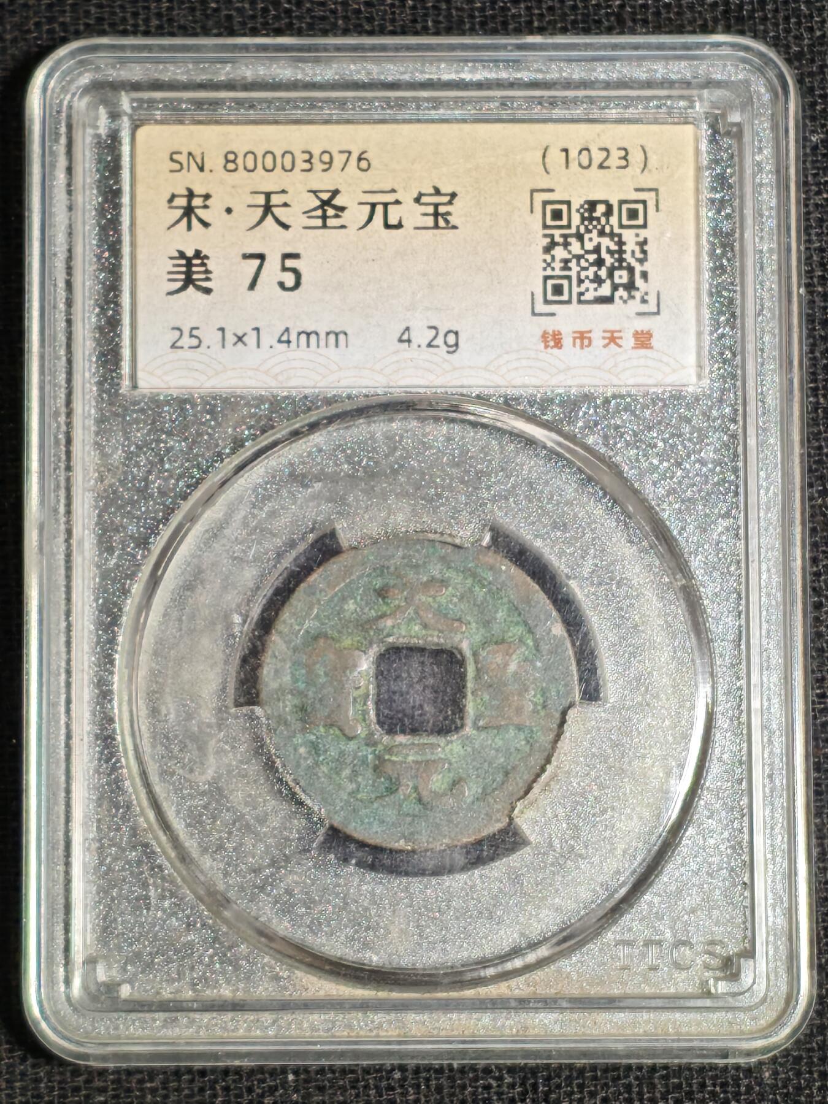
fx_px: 3827
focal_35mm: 120
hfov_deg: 12.3
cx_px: 414
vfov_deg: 16.4
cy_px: 552
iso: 50
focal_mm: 4.94
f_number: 1.5
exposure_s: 1/381
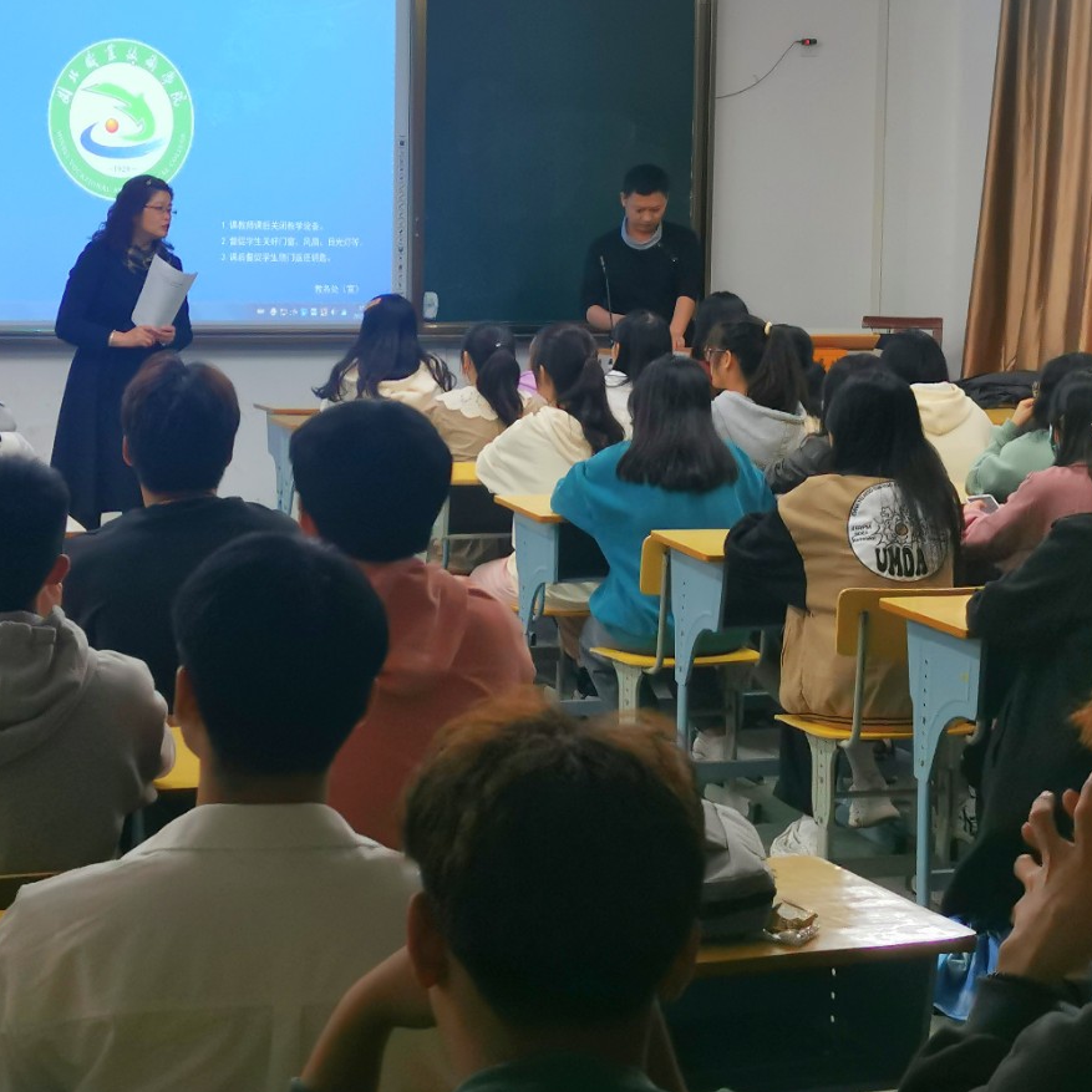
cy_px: 438
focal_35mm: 79
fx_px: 2820
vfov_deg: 21.9
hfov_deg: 21.9
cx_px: 391
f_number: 1.8
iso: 200
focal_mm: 5.58
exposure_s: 1/100
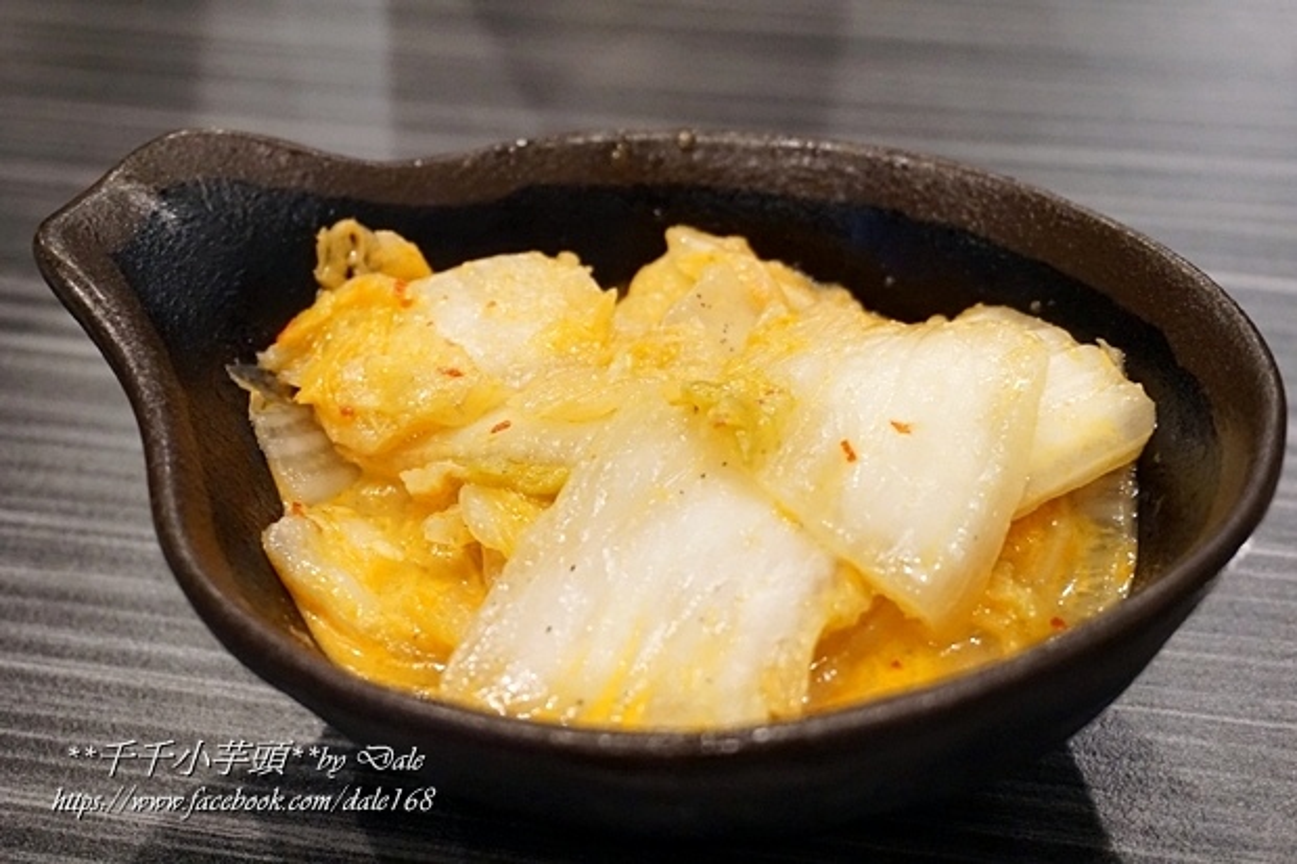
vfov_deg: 23.8
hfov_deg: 35.1
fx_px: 2053
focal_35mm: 57
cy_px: 432
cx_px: 648
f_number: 5.6
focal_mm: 38
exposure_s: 1/60
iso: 3200
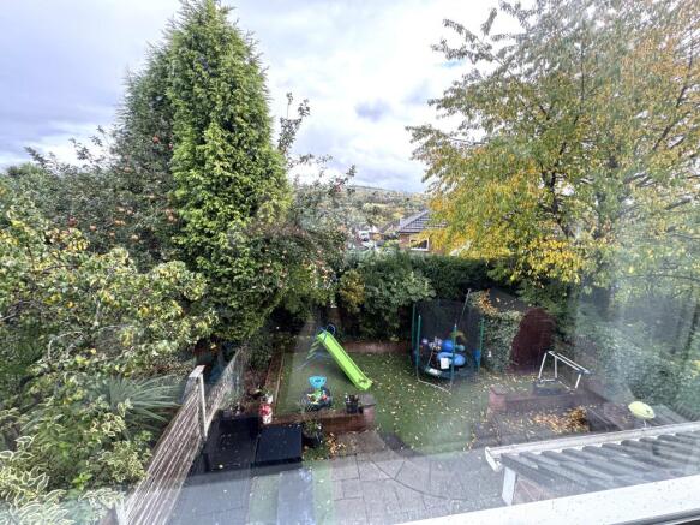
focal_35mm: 14
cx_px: 350
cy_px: 262
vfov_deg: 85.7
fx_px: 283
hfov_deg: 102.1
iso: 40
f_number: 2.2
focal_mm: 2.22
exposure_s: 1/162
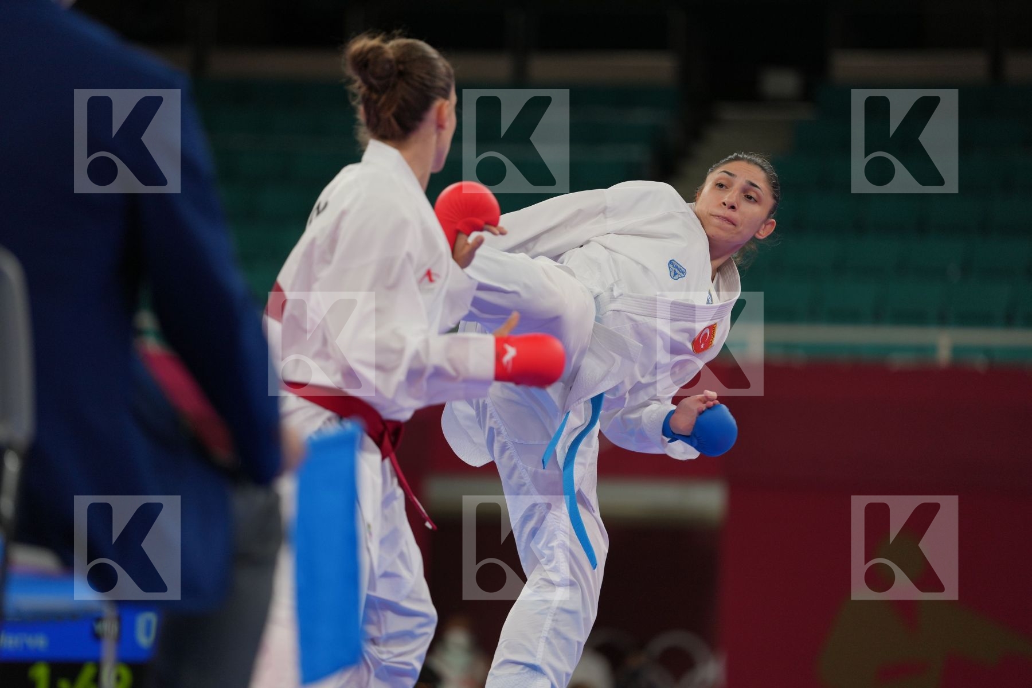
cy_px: 344
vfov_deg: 6.9
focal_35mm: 200
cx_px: 516
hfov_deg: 10.3
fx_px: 5733
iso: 500
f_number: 2.8
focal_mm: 200
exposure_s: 1/1000
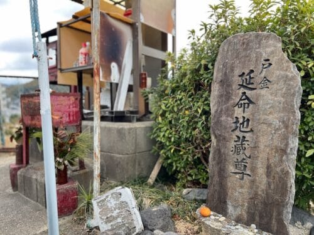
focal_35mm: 26
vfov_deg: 53.1
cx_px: 157
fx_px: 236
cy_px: 118
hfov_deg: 67.3
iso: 40
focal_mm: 5.7
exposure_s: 1/284
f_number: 1.5
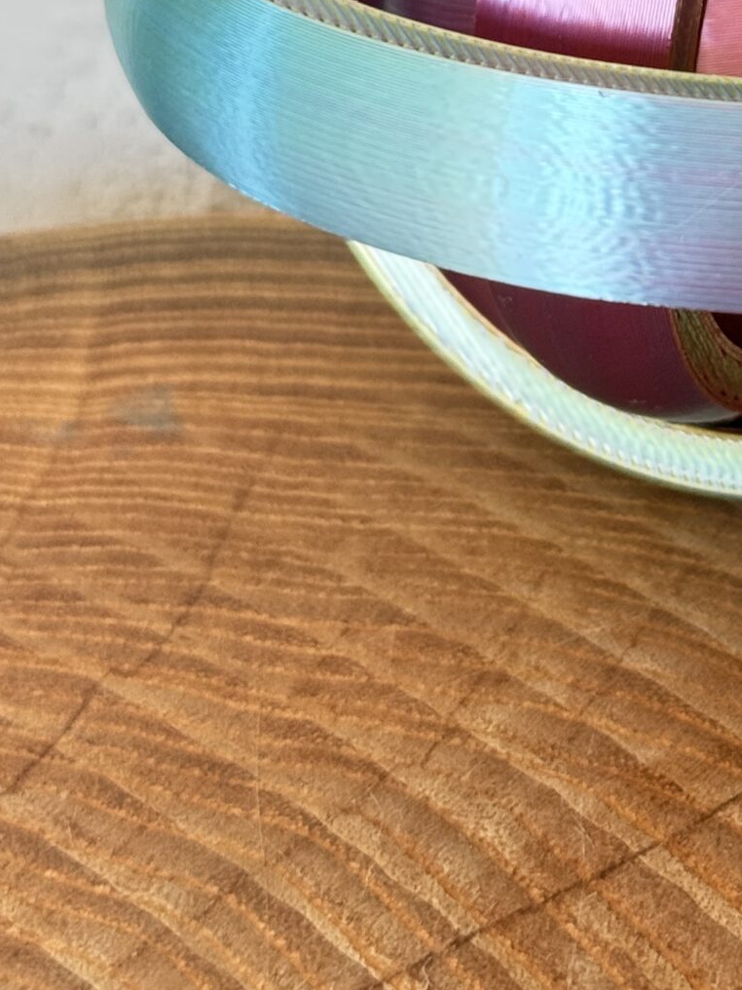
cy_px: -28
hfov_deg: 12.0
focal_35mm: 121
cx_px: 848
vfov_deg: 15.9
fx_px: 3458
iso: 160
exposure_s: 1/60
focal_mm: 6.76
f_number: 1.78
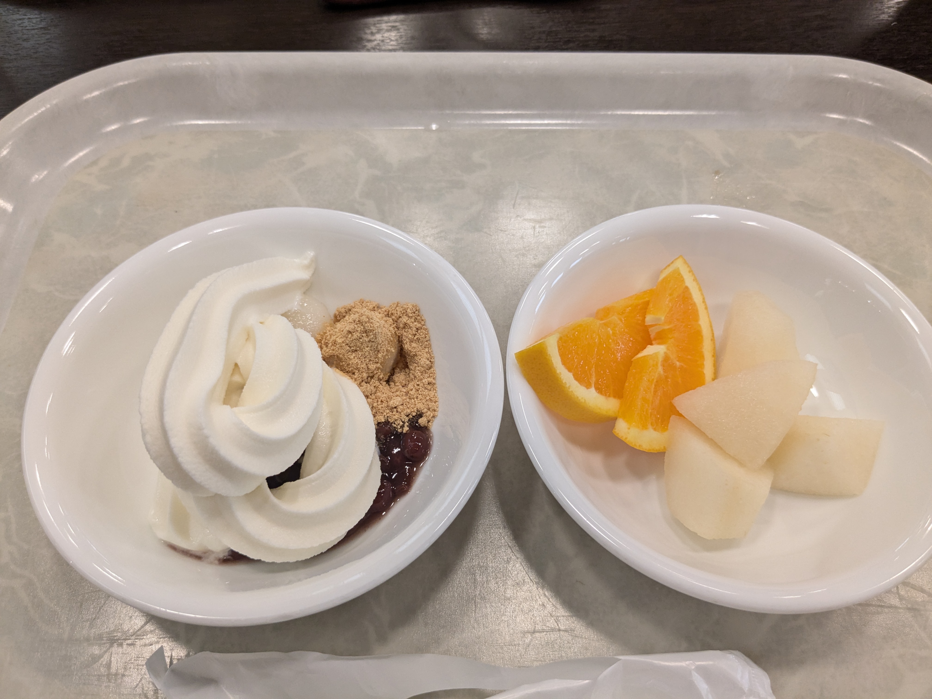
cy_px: 350
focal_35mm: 27
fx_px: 727
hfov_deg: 65.3
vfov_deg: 51.4
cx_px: 466
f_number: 1.73
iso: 112
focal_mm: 4.38
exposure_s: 1/50
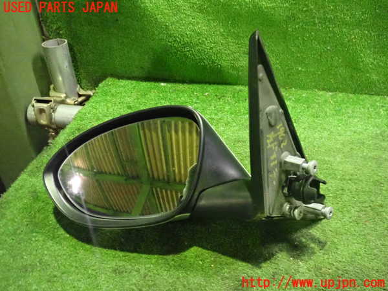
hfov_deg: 60.0
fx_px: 336
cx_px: 194
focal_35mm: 30
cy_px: 146
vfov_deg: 46.8
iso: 3200
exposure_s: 1/60
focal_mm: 5.4
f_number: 2.3
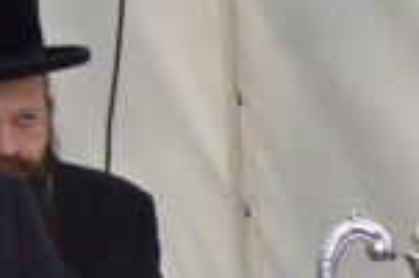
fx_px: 6620
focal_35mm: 570
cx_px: 819
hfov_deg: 3.6
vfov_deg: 2.4
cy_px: 537
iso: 1600
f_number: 5.3
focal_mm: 56
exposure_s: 1/160
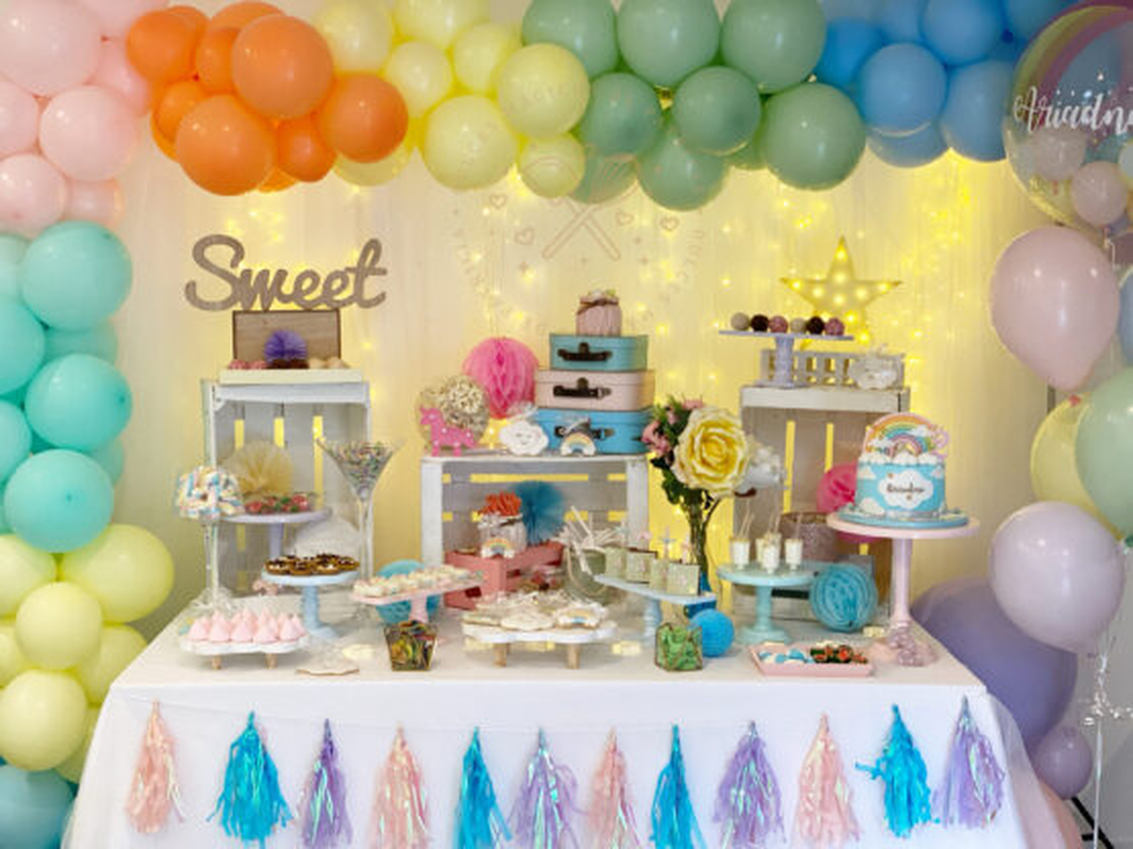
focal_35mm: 52
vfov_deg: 28.0
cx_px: 566
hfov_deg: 36.8
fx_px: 1702
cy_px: 424
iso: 200
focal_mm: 6
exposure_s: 1/100
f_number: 2
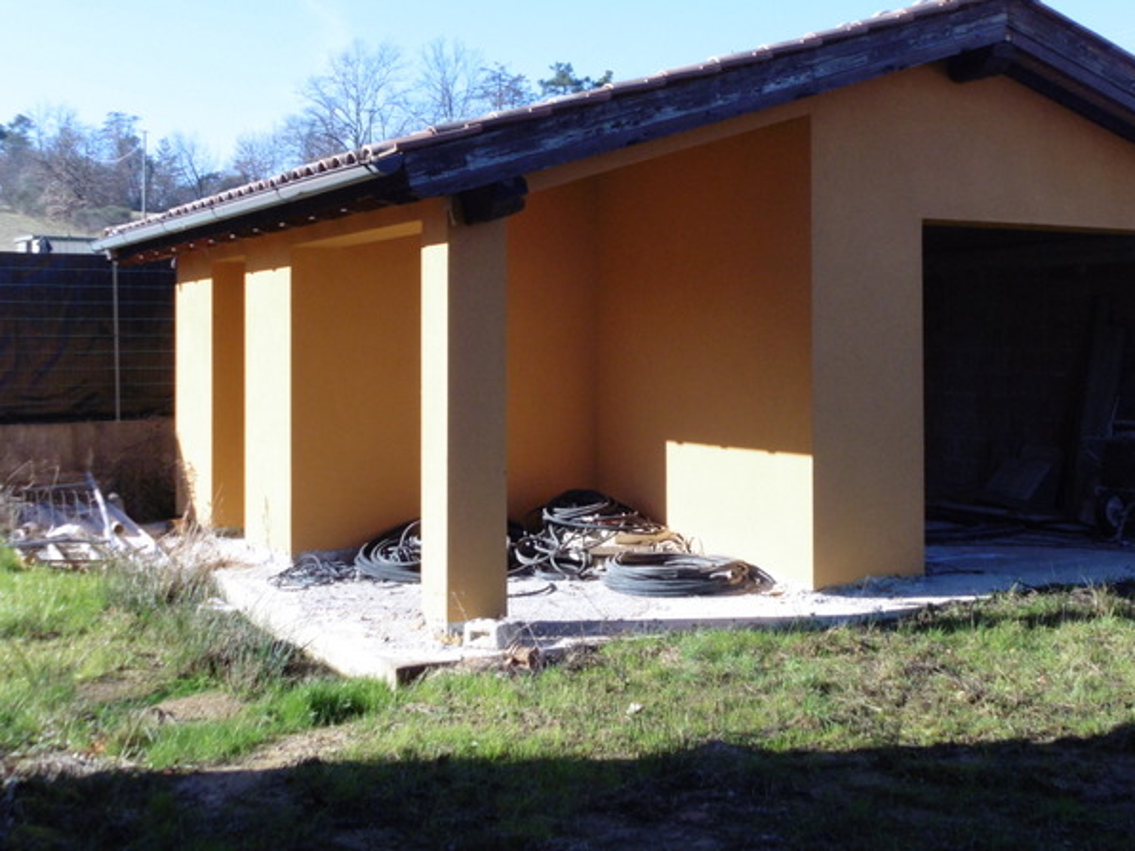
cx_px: 653
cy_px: 310
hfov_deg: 40.3
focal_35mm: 47
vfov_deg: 30.7
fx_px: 1541
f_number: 3.5
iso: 100
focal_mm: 6.4
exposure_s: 1/640
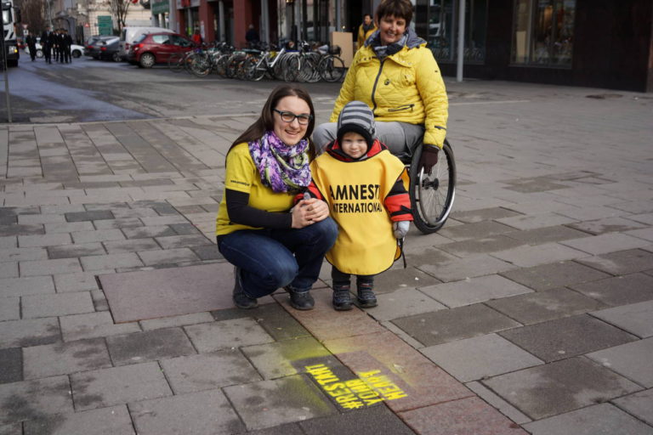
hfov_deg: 54.4
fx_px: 635
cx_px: 326
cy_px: 218
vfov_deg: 37.9
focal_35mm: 35
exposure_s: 1/200
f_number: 6.3
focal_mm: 35
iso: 100
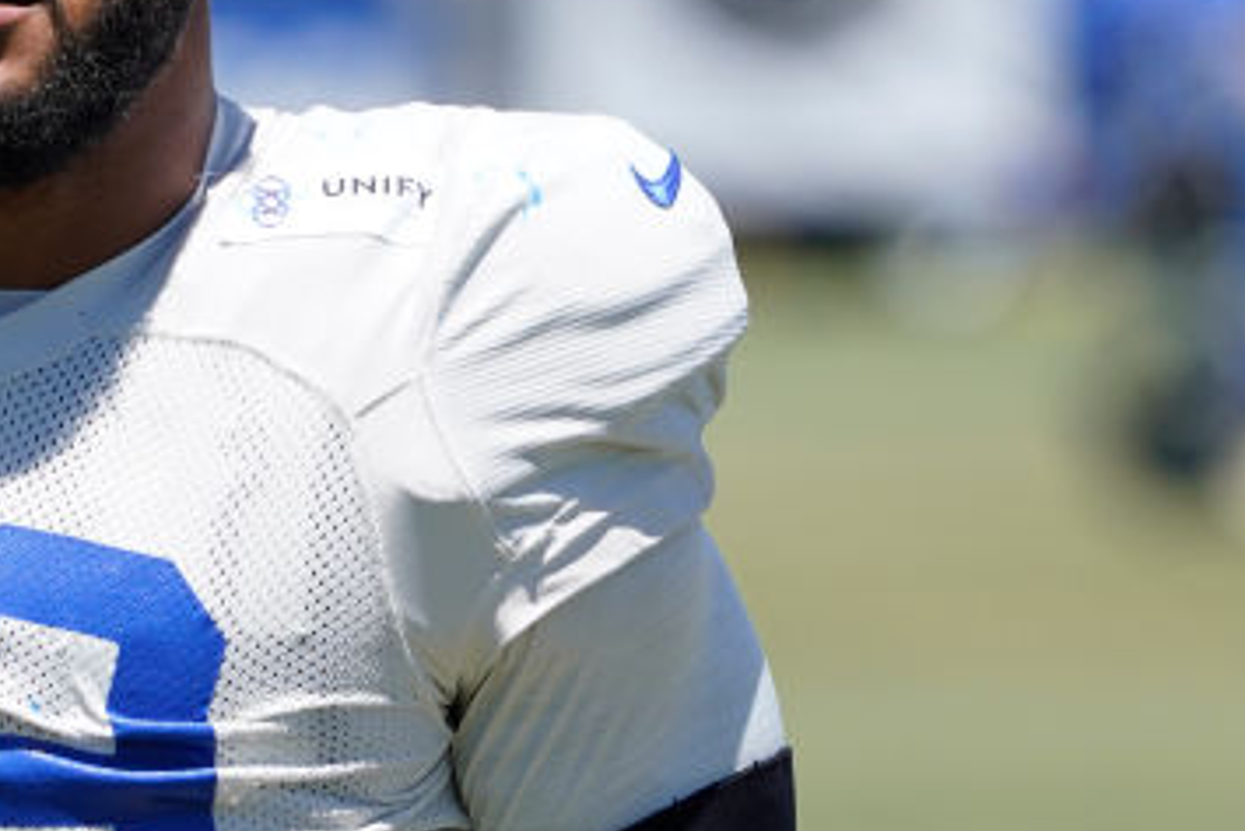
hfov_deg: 1.7
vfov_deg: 1.1
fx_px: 41411
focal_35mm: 1197
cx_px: 607
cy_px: 444
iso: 500
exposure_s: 1/1600
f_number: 6.3
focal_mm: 415
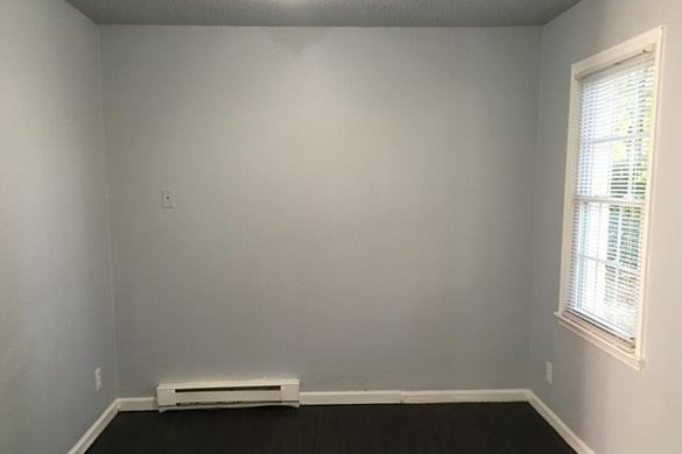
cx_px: 345
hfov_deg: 57.2
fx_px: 625
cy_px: 268
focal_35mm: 33
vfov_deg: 39.8
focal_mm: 4.15
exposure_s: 1/30
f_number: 2.2
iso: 200
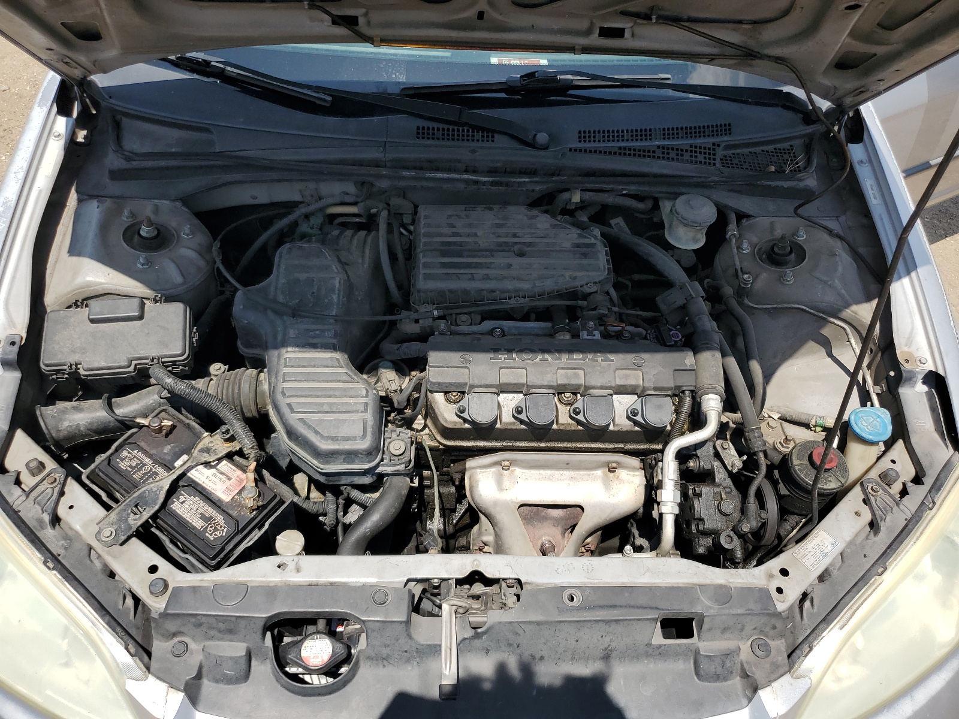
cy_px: 360
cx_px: 480
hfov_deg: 67.3
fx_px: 720
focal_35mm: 26
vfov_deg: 53.1
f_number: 1.5
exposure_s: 1/3333
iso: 50
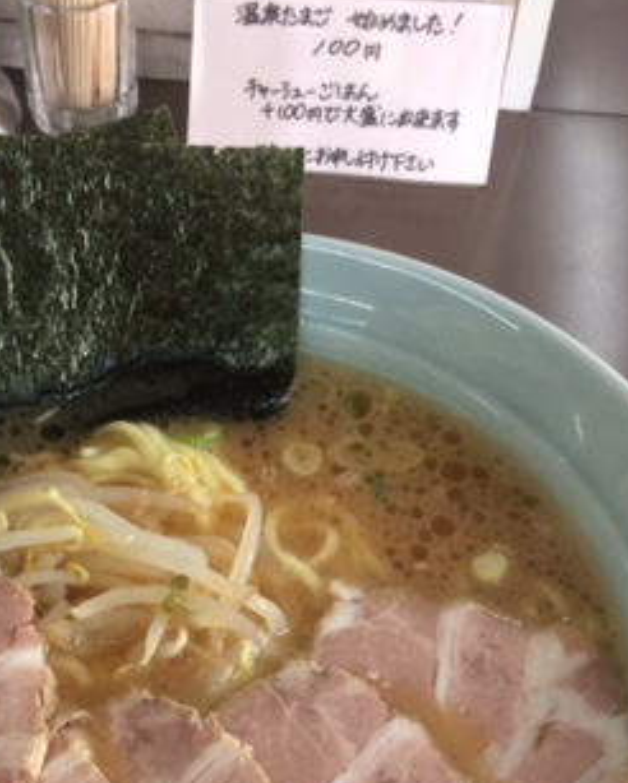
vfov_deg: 31.3
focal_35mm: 59
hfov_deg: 25.6
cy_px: 597
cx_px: 171
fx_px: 1369
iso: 32
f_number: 2.2
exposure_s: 1/33
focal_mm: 4.15
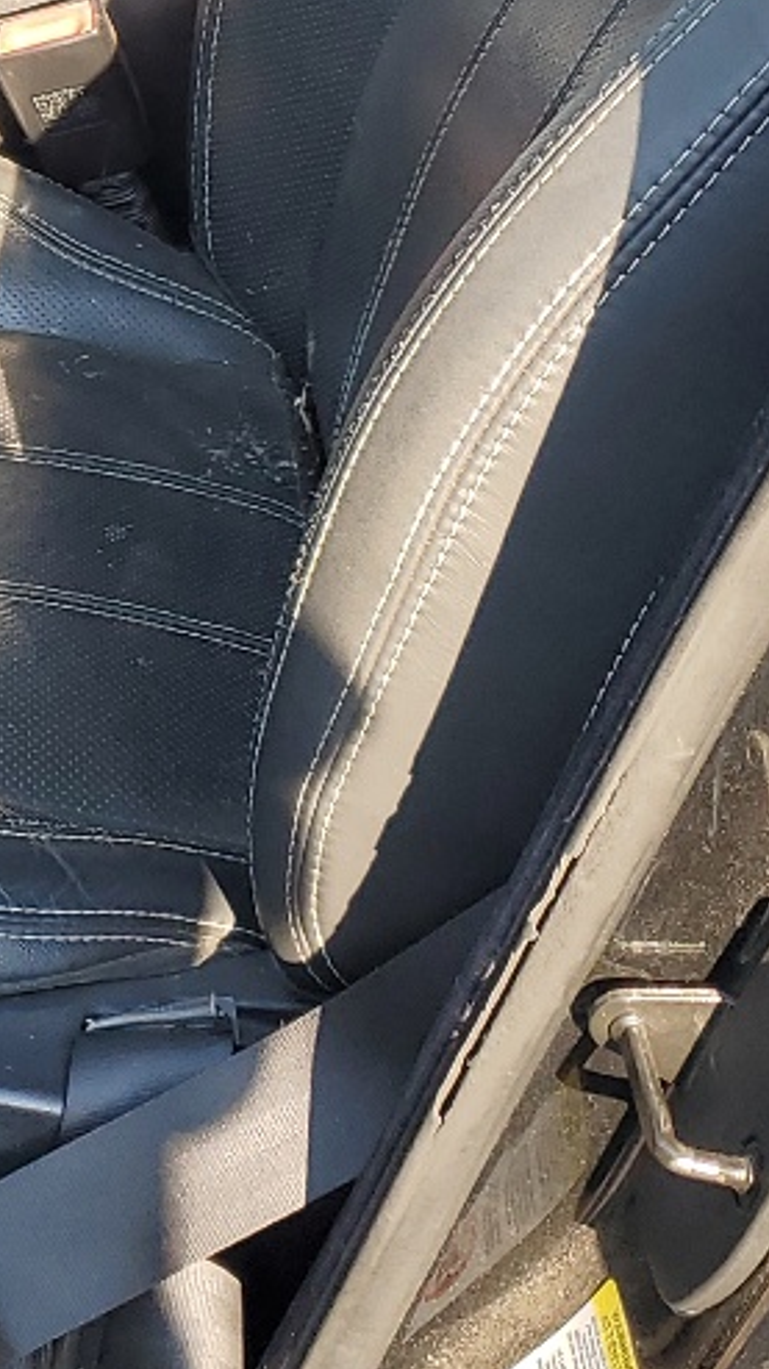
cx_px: -541
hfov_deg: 12.2
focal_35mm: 92
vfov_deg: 22.8
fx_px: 3338
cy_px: 253
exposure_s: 1/345
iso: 50
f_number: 1.5
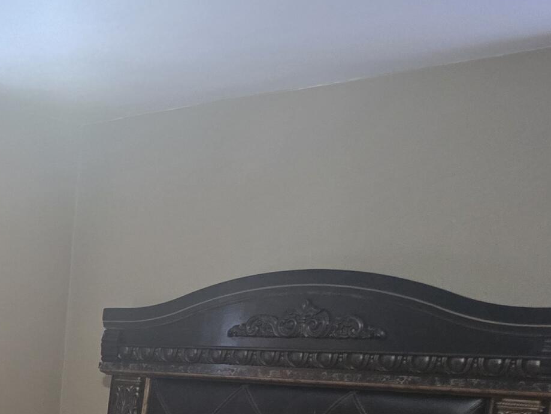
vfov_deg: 17.9
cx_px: -117
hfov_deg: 23.6
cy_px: 584
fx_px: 1194
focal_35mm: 75
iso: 800
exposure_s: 1/120
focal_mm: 6.3
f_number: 1.7
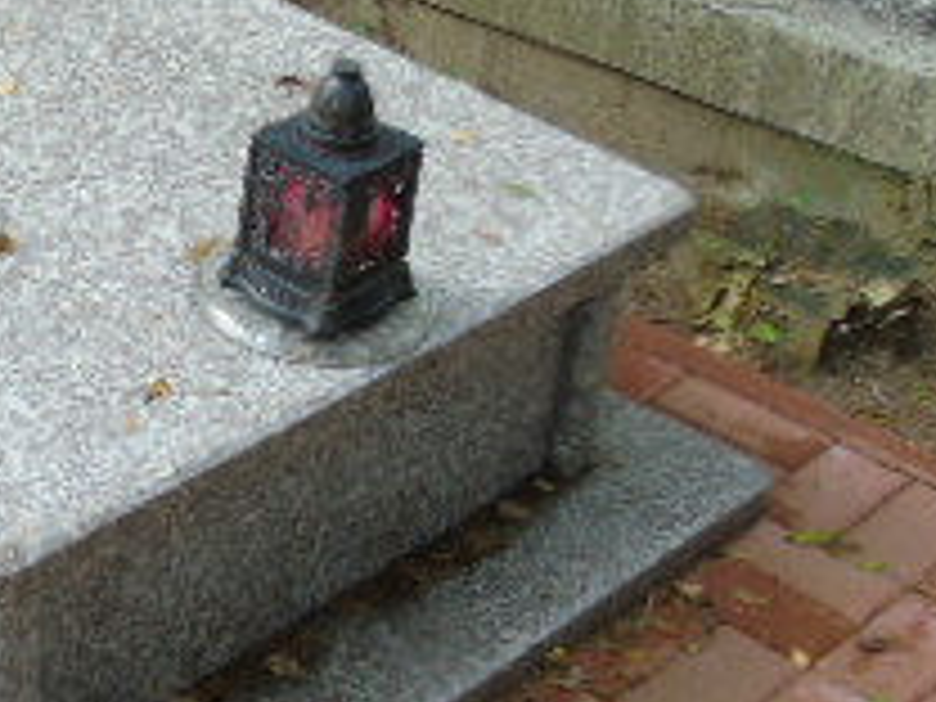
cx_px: -90
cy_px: 274
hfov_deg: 23.8
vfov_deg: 19.1
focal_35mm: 77
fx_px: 2082
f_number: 3.4
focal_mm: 4.4
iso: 80
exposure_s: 1/80
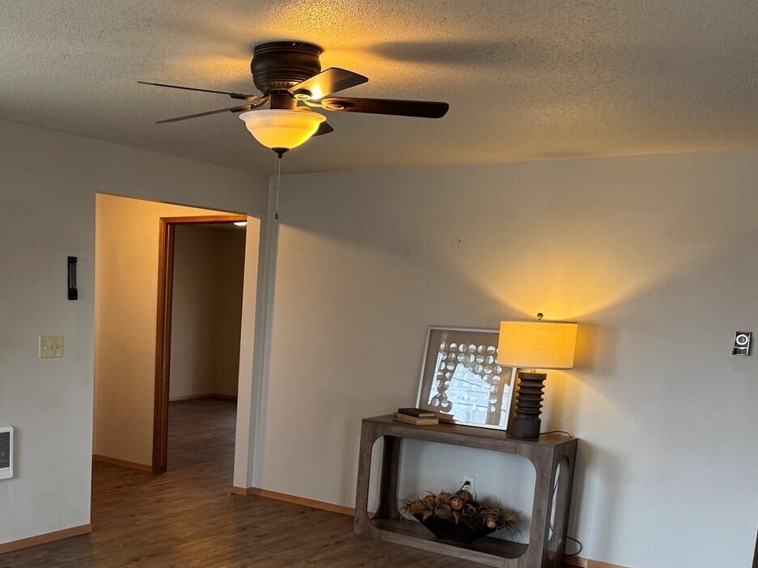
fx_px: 897
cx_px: 194
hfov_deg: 44.3
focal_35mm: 41
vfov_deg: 34.2
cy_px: 446
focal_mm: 6.76
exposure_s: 1/60
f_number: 1.78
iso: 160
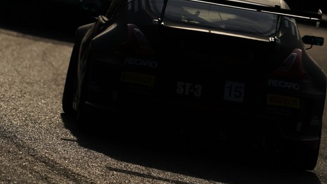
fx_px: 6874
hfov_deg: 2.7
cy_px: 52
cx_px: 155
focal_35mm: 793
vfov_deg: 1.5
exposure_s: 1/3200
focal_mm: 518
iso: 100
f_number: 6.3
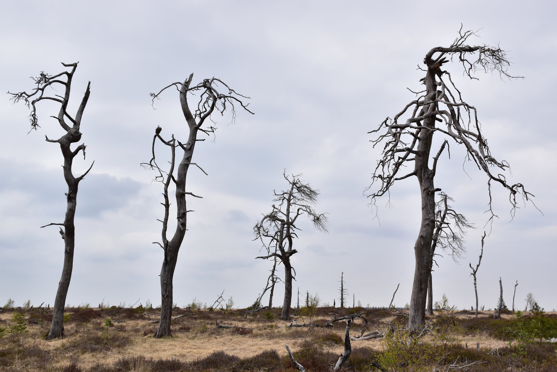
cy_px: 186
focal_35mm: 36
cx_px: 278
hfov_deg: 53.1
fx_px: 557
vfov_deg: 36.9
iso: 200
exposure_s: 1/160
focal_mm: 24
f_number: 10
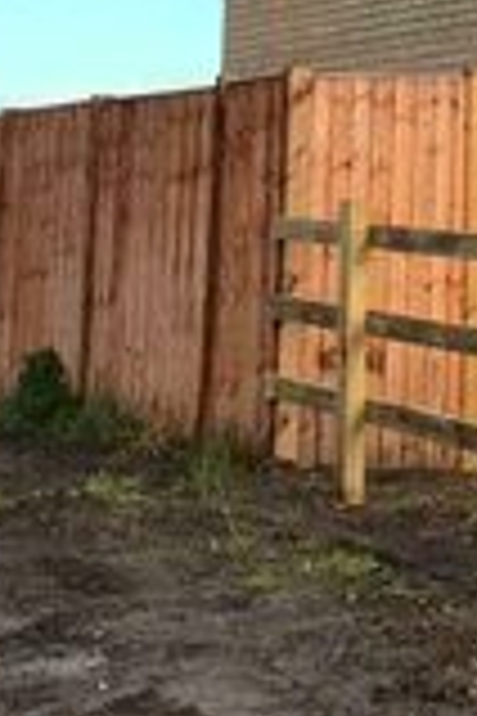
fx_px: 2643
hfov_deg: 9.5
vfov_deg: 14.8
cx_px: 1004
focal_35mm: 133
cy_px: -200
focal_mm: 4.15
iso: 25
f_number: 2.2
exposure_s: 1/509
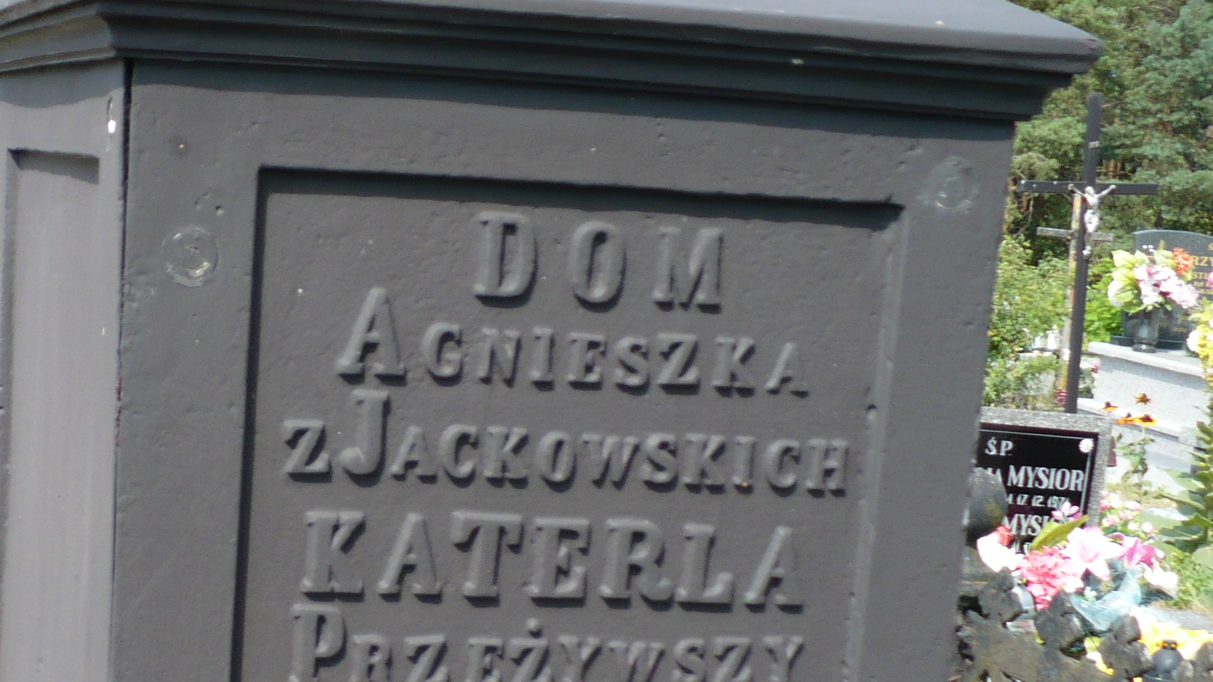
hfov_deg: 29.7
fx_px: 2219
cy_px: 716
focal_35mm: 69
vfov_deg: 17.0
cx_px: 200
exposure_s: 1/500
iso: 100
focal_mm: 6.1
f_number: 2.8
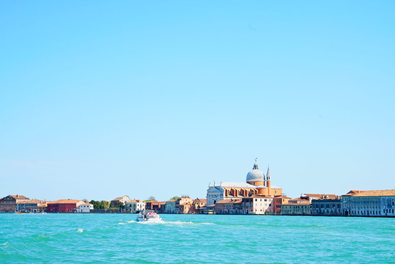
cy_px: 132
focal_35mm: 60
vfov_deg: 22.6
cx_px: 198
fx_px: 658
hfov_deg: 33.4
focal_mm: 60
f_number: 10
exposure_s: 1/200
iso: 100
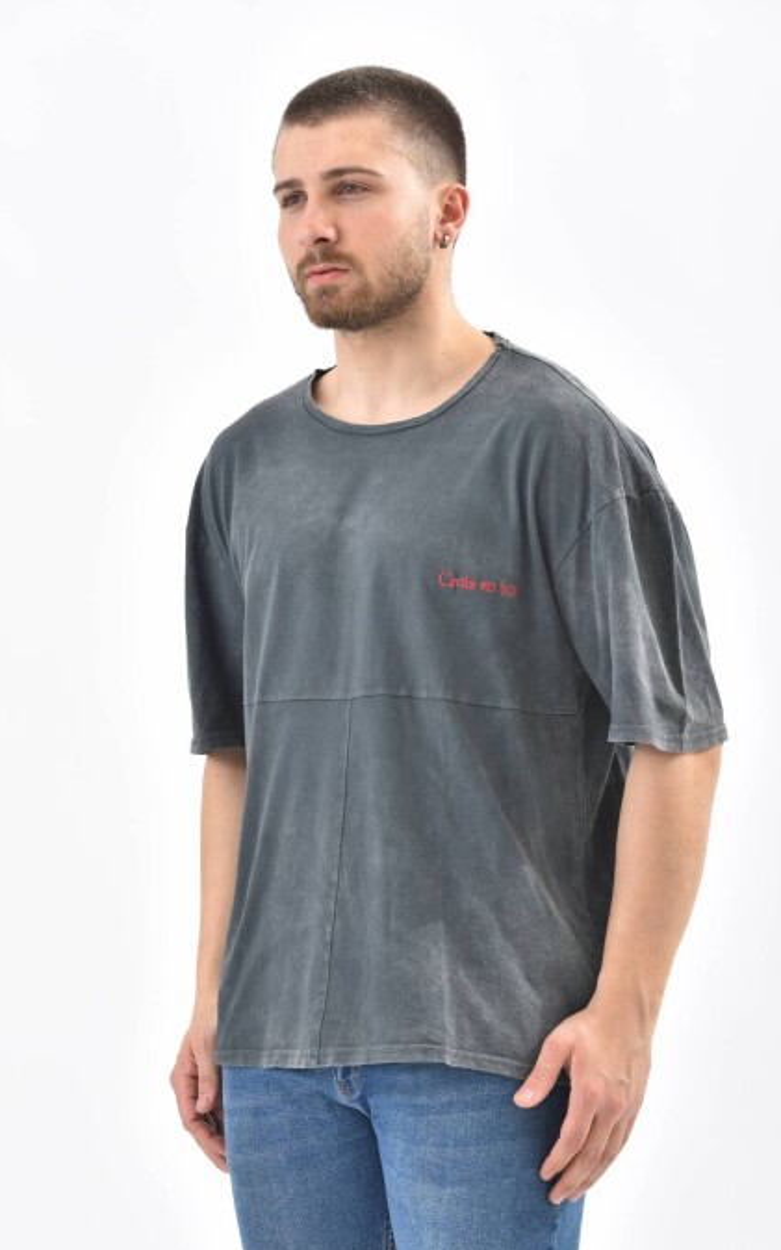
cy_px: 677
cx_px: 371
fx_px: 4327
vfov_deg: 16.4
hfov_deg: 10.3
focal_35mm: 127
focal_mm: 112
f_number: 7.1
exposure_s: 1/160
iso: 100
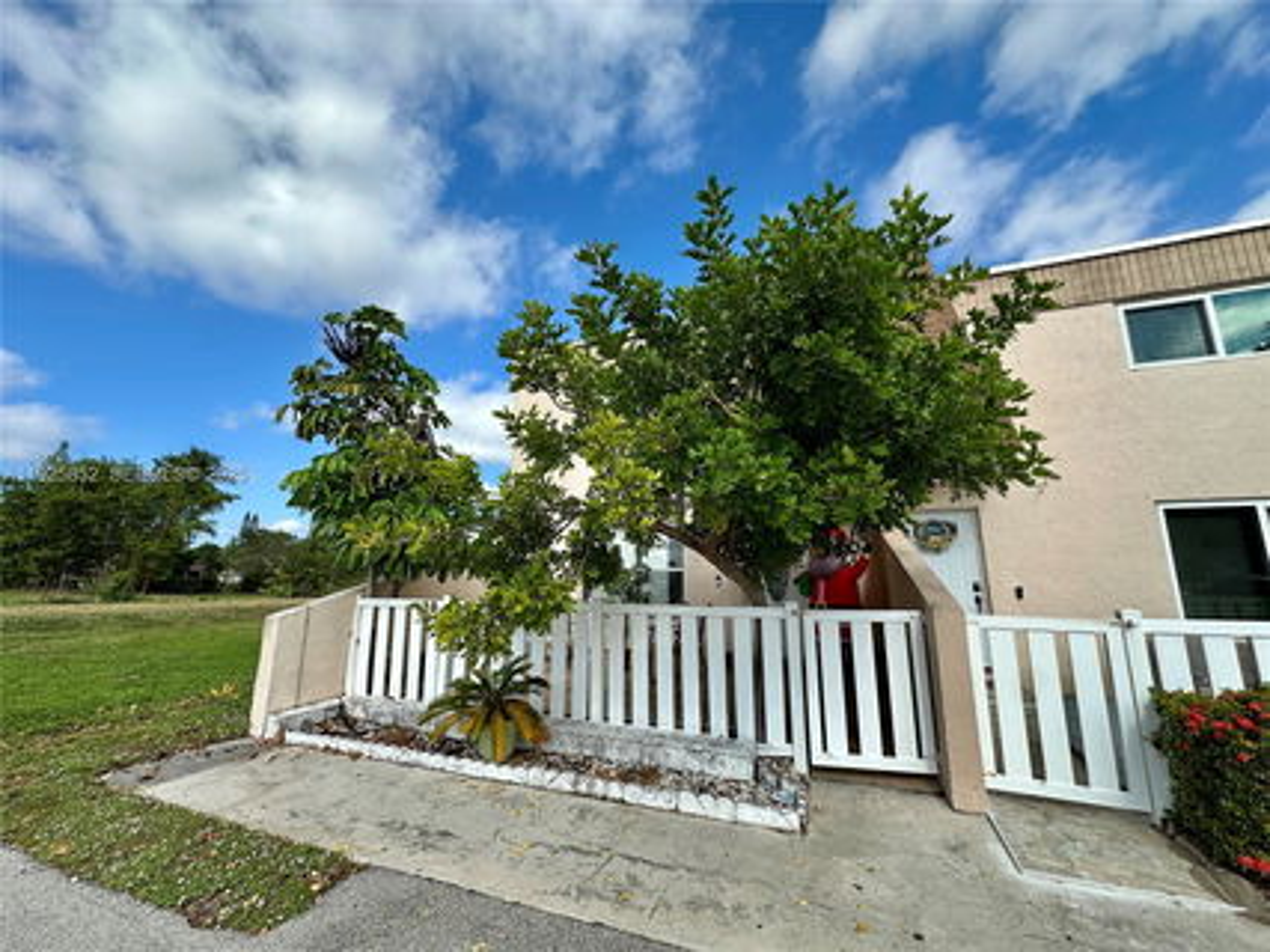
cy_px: 476
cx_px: 635
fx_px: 513
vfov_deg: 85.6
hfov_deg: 102.1
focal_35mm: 14
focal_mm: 2.22
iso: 40
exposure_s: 1/1233
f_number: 2.2
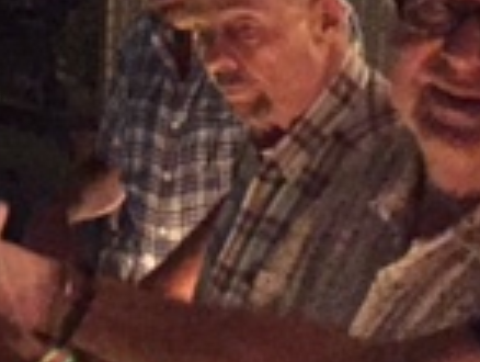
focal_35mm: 127
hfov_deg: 14.2
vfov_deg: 11.2
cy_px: -188
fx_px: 1764
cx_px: -309
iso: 1600
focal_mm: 4.15
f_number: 2.2
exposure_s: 1/15
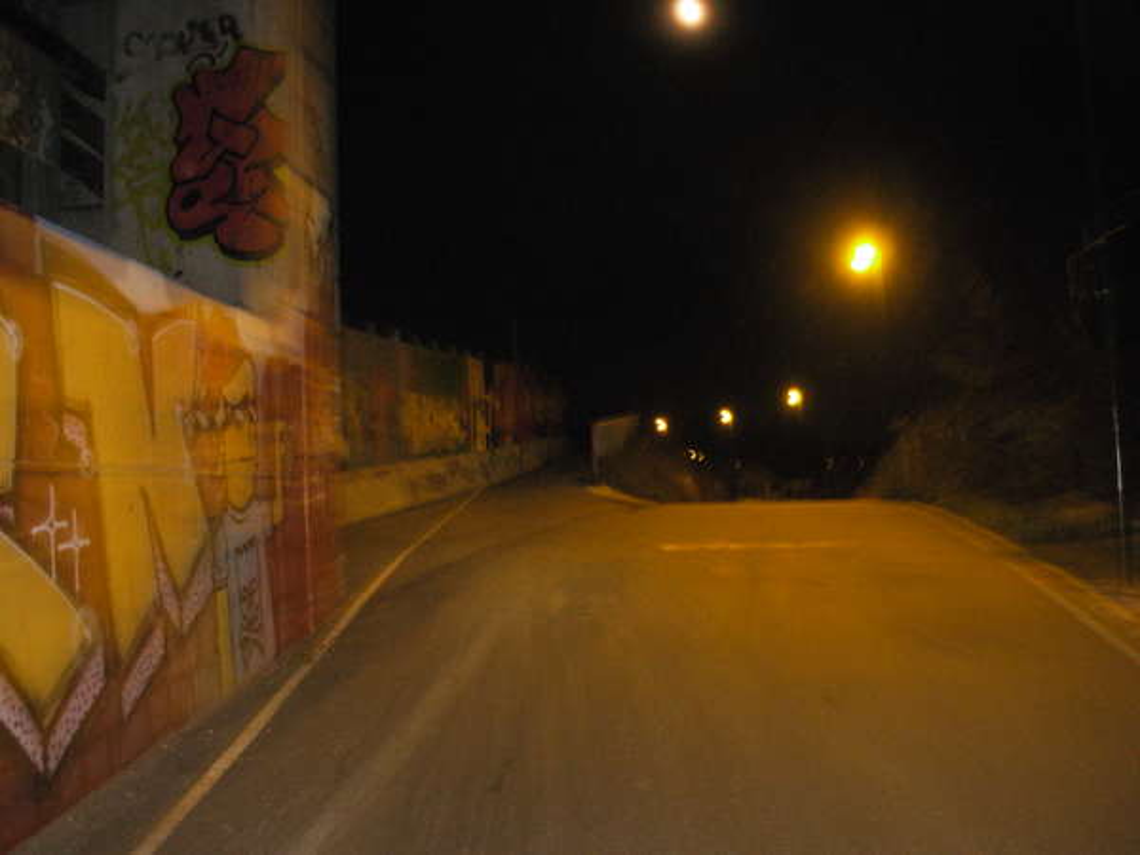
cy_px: 428
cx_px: 570
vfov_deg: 37.7
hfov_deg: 49.0
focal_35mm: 38
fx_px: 1251
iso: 400
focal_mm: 6.3
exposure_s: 1/5.3
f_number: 2.9
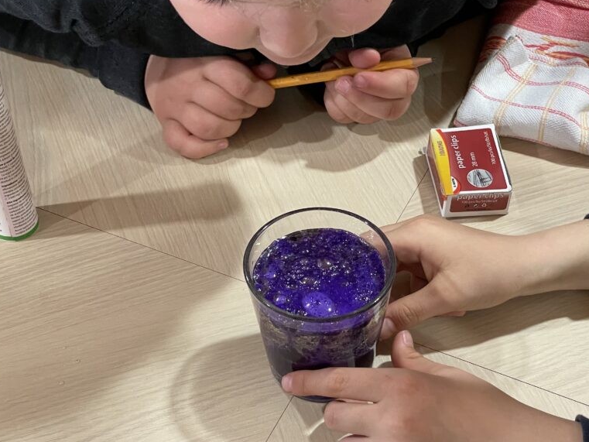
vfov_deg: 21.0
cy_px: 250
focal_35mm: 70
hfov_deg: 27.8
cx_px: 324
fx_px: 1191
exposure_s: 1/50
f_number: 2
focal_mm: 6
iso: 200
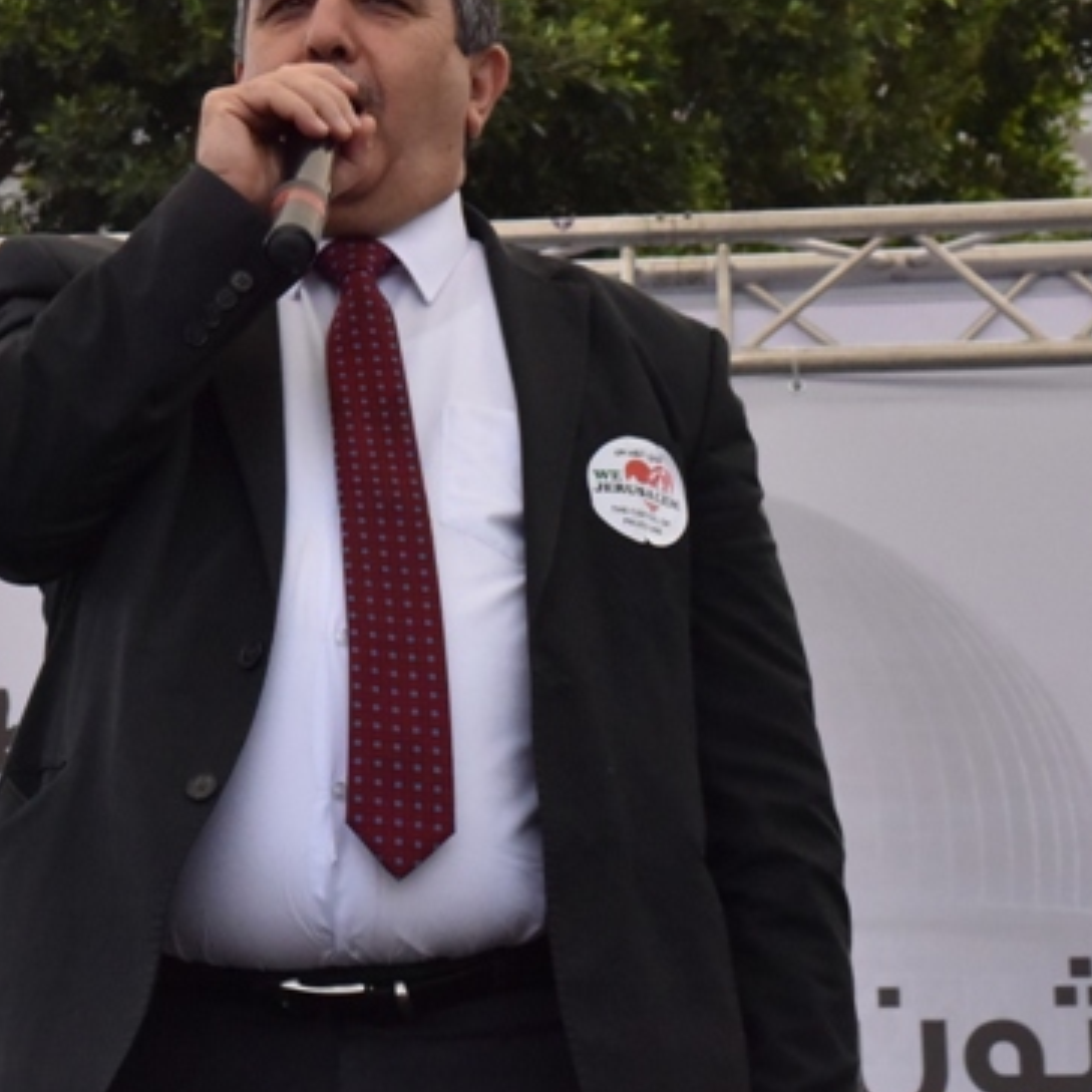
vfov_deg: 11.2
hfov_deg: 11.2
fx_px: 5568
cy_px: 426
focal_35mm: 156
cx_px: 174
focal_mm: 65
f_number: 16
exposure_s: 1/1000
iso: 2500
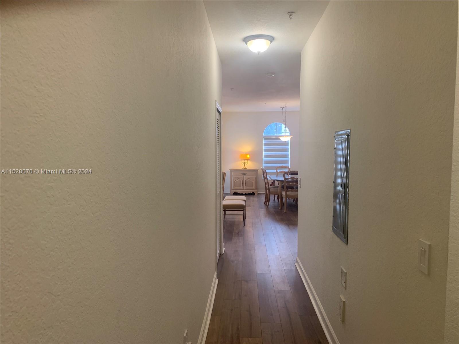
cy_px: 172
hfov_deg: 67.3
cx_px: 230
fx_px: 345
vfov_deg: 53.1
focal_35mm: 26
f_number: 1.8
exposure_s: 1/60
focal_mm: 4.25
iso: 100
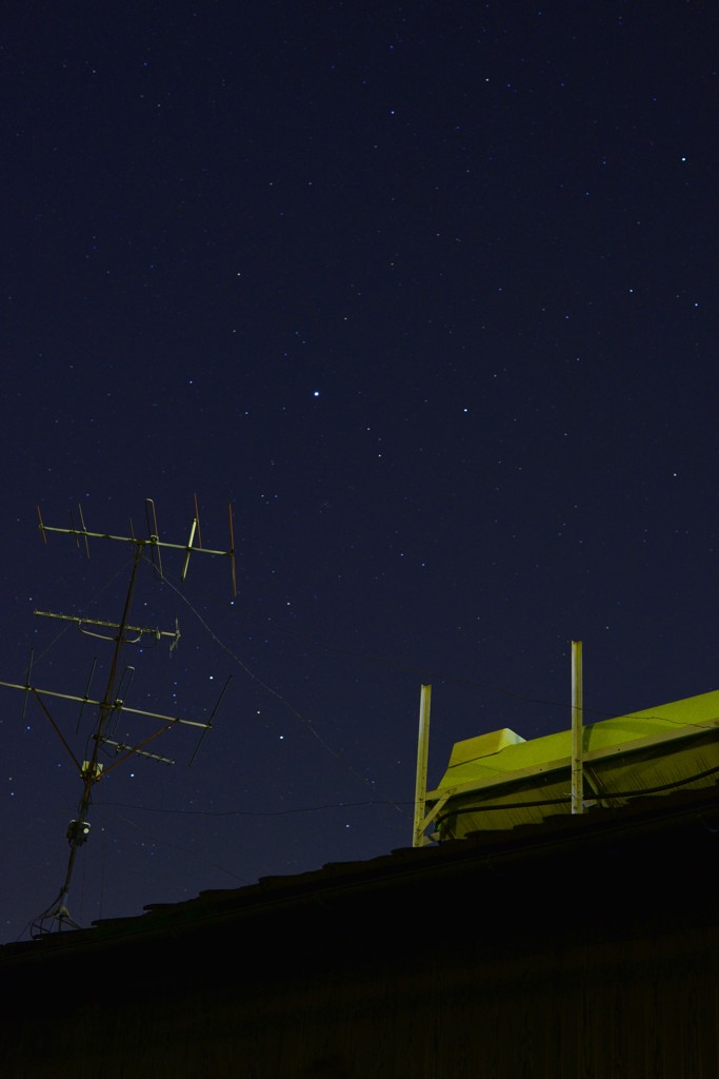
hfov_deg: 27.0
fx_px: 1497
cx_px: 360
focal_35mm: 50
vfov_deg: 39.6
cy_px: 540
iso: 1000
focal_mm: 50
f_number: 6.3
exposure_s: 11.6
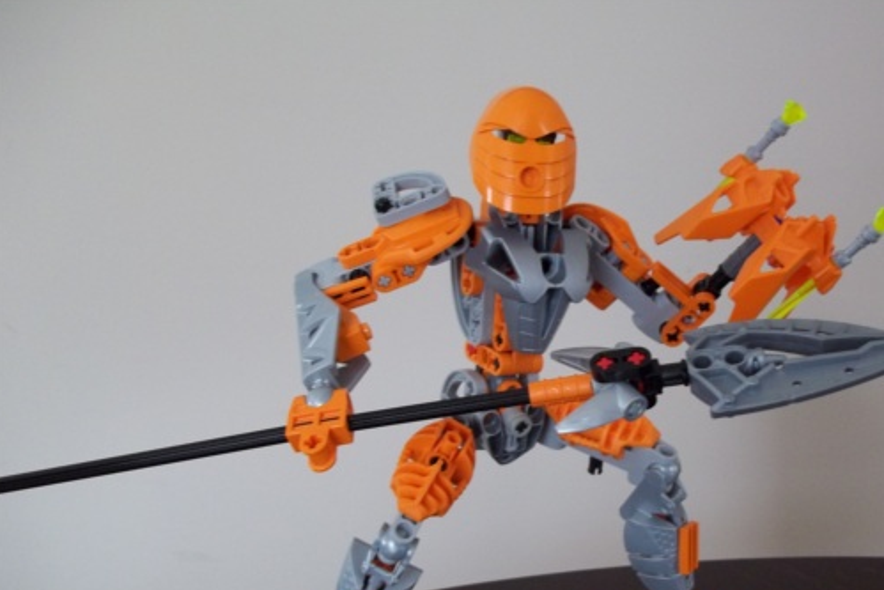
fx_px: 982
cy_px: 392
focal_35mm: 40
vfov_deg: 33.1
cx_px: 523
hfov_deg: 48.2
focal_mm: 5.7
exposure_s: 1/25
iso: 160
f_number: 2.9
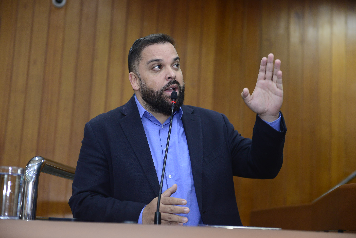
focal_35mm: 70
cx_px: 178
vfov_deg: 19.5
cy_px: 119
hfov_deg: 28.8
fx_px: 692
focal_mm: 70
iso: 2000
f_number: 4.5
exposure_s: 1/125
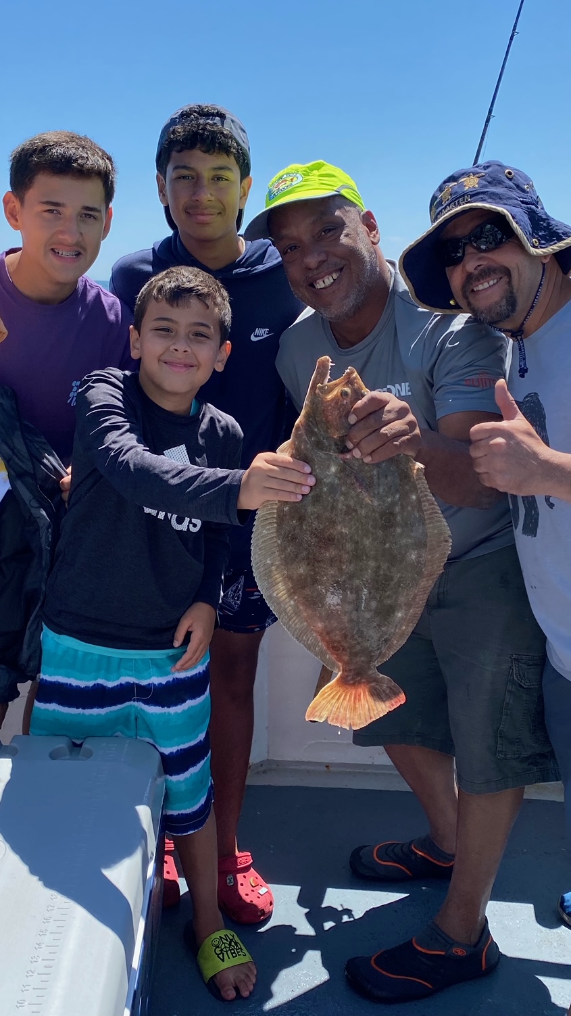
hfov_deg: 31.2
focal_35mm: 38
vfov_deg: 52.8
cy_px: 506
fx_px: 1023
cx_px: 297
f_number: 1.8
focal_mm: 4.25
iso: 32
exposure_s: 1/1866
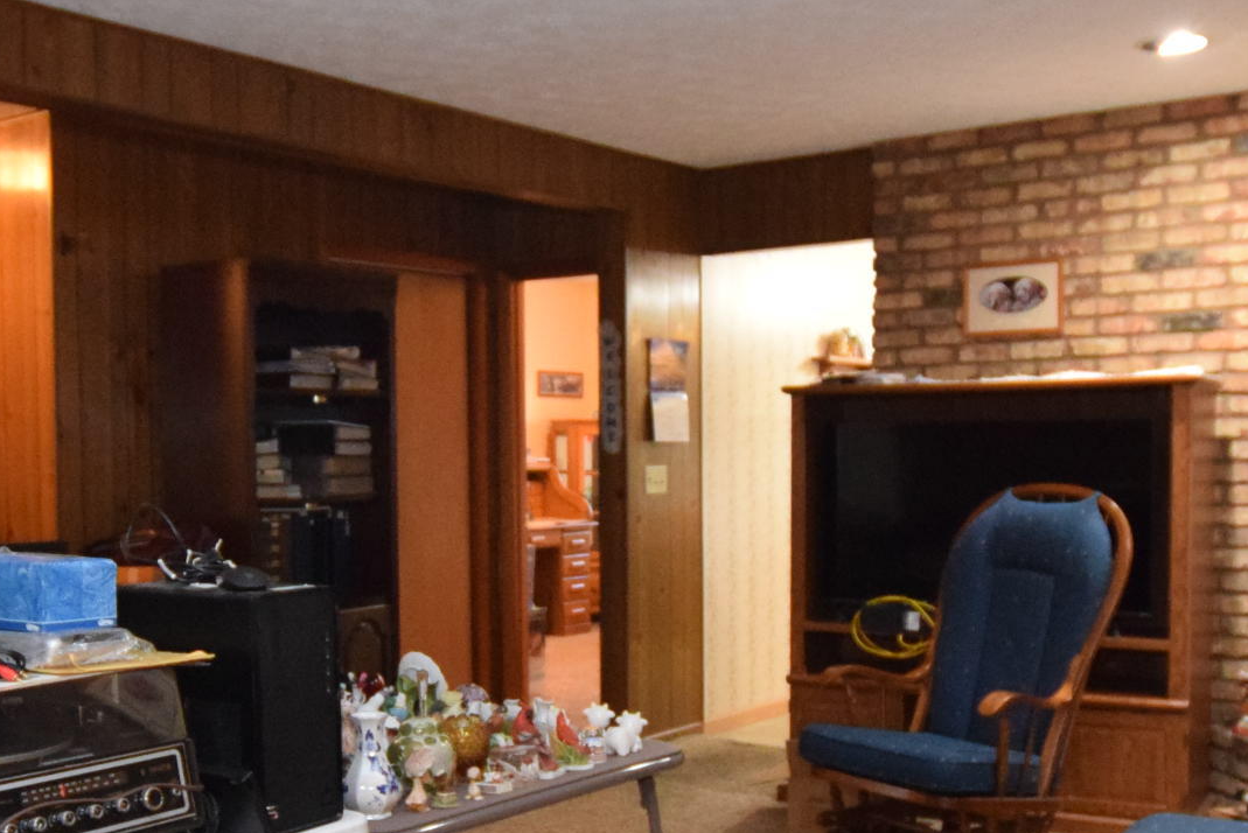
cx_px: 503
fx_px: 1457
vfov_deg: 31.8
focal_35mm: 42
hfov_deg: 46.1
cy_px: 531
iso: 3200
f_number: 3.5
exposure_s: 1/60
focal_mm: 10
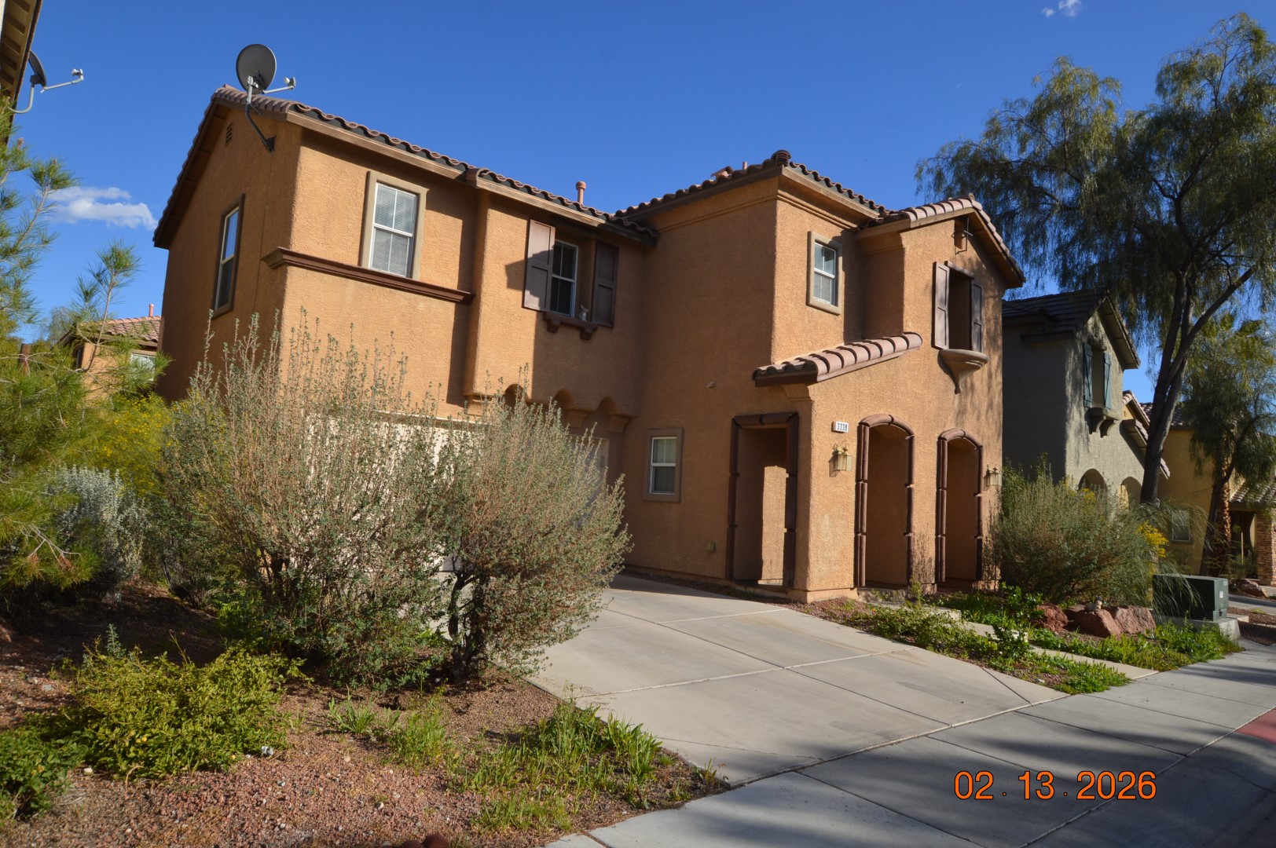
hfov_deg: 81.2
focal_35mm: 21
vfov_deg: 59.4
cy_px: 424
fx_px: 744
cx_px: 638
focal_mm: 14
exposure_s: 1/200
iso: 100
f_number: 9
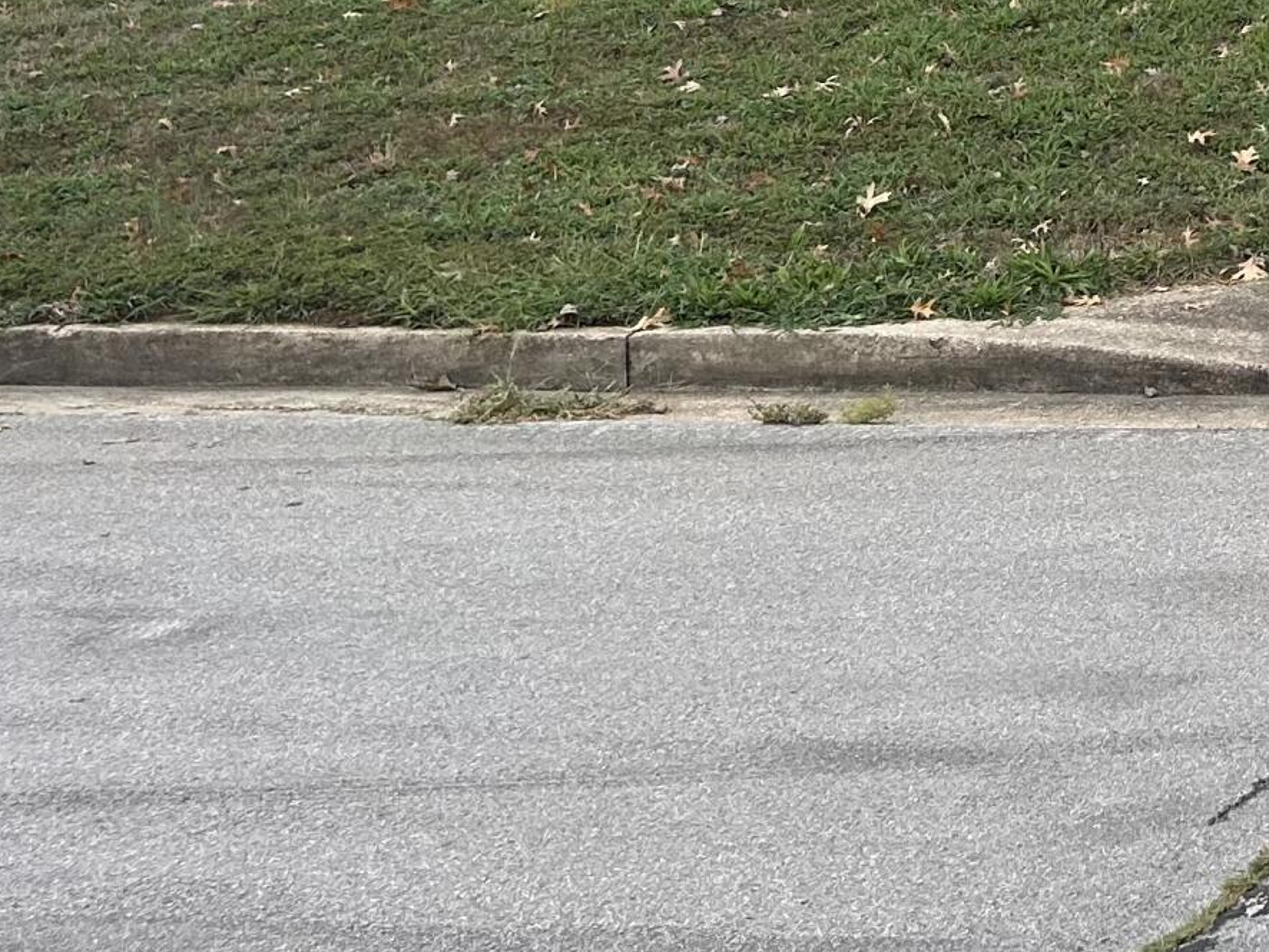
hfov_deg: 20.1
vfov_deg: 16.0
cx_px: 1726
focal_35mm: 88
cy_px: -229
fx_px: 3227
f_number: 1.5
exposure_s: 1/2123
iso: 50
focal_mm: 5.7
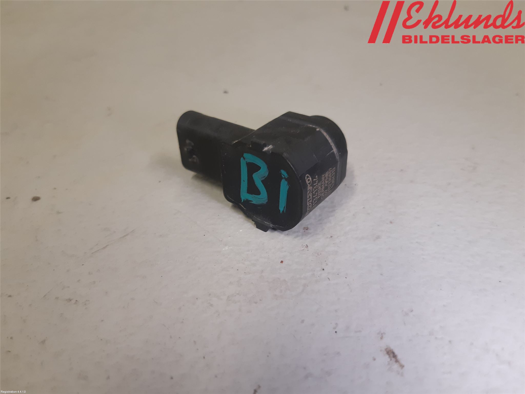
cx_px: 262
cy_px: 197
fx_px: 394
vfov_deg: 53.1
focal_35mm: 26
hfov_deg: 67.3
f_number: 1.7
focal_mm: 3.93
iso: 125
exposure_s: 1/50
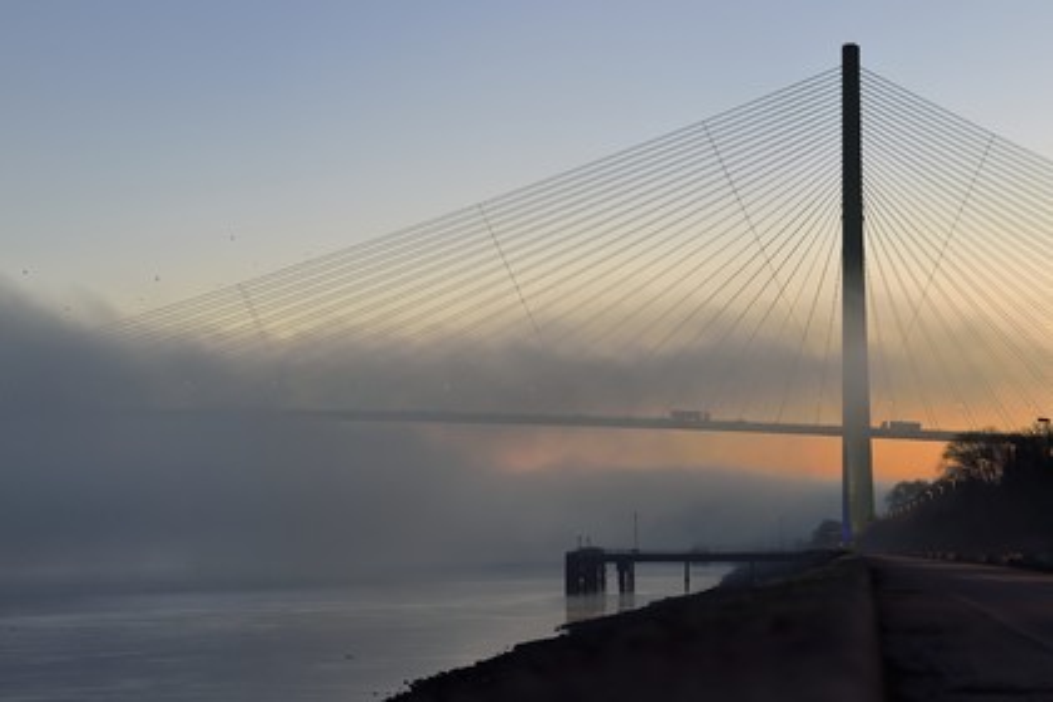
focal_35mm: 102
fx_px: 2983
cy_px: 351
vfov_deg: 13.4
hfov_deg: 20.0
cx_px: 526
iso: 800
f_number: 5.6
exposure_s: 1/40
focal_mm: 102
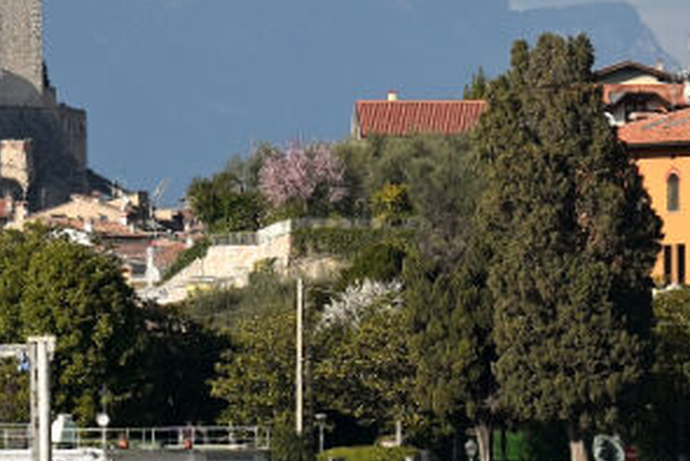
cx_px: -211
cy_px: 346
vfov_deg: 2.6
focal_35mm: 537
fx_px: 10297
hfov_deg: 3.8
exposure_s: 1/2000
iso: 320
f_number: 6.3
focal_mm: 88
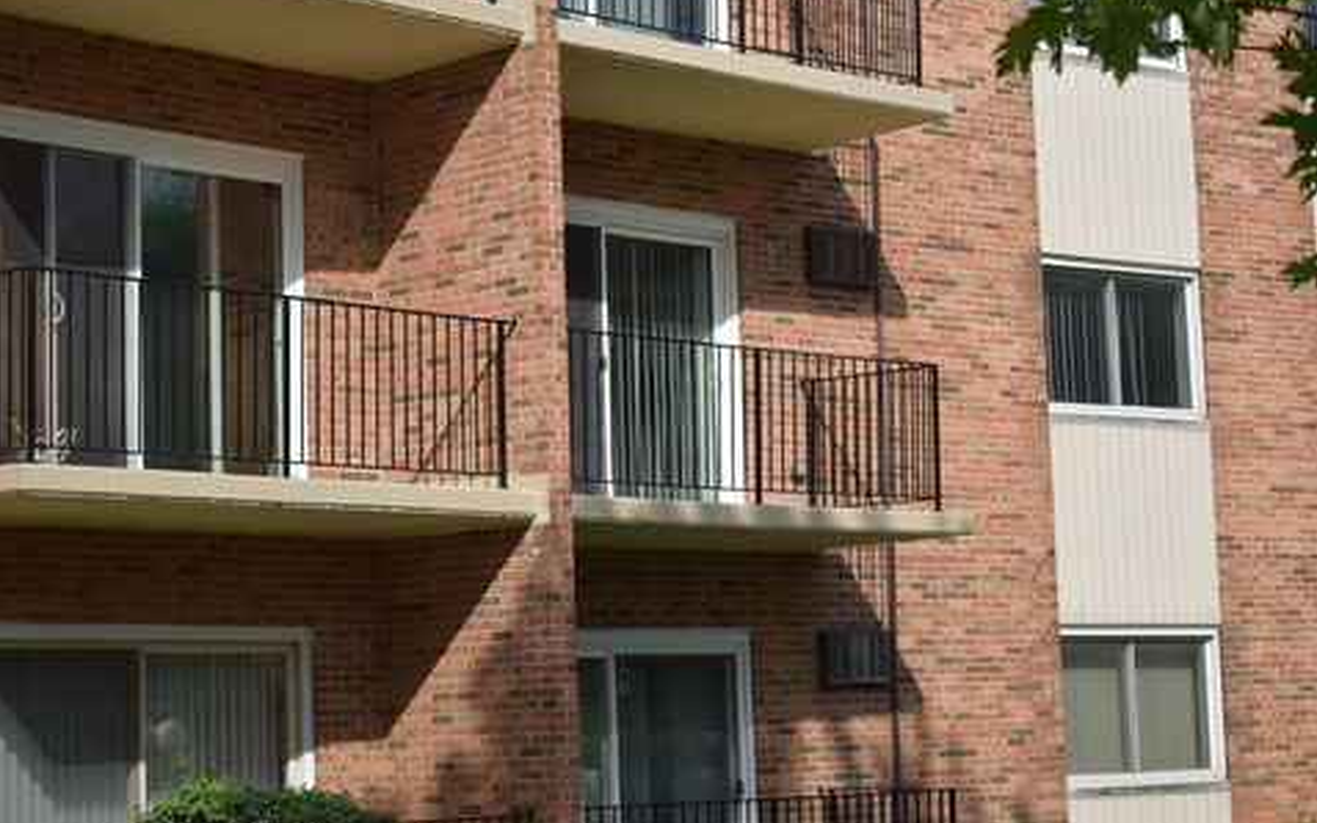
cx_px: 657
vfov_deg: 16.3
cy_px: 403
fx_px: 2871
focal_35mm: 80
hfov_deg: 25.8
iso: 200
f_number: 5.6
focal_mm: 52
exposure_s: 1/1250
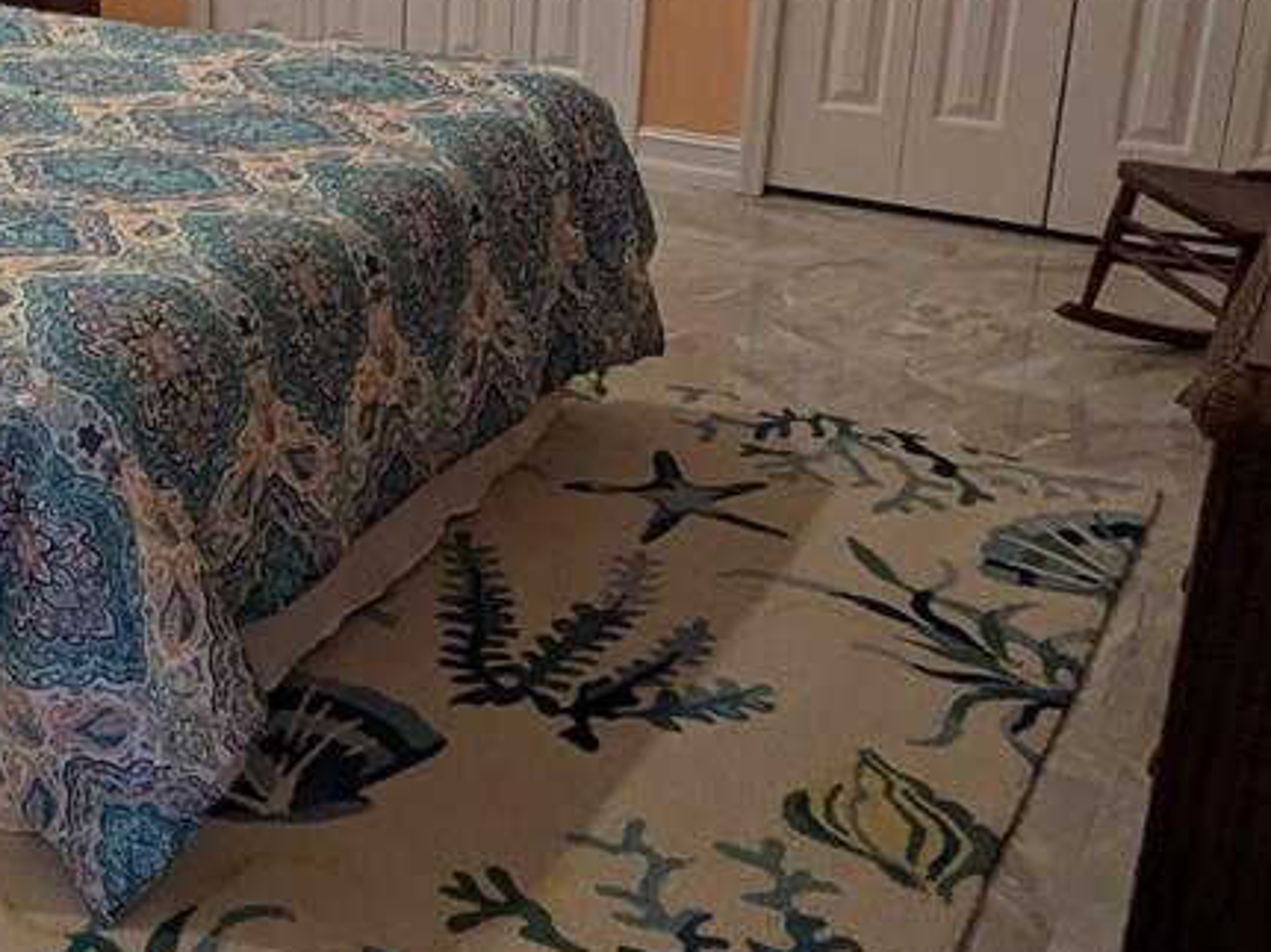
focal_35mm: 52
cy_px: 192
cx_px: 9
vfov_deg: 27.5
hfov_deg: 33.7
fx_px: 1909
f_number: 2.2
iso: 63
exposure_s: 1/60
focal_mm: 1.83
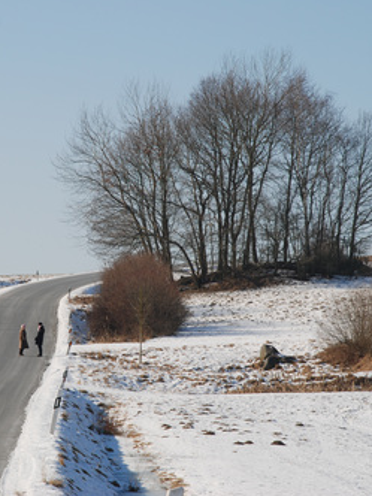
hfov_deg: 6.5
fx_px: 3277
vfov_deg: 8.7
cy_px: 249
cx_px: 93
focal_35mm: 229
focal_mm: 105
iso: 100
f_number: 9
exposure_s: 1/200
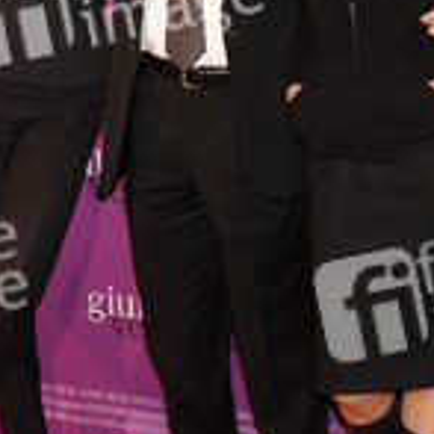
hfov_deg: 15.7
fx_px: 1574
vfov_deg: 15.7
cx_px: 198
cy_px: 145
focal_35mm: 111
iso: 500
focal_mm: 48
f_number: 5
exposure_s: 1/125
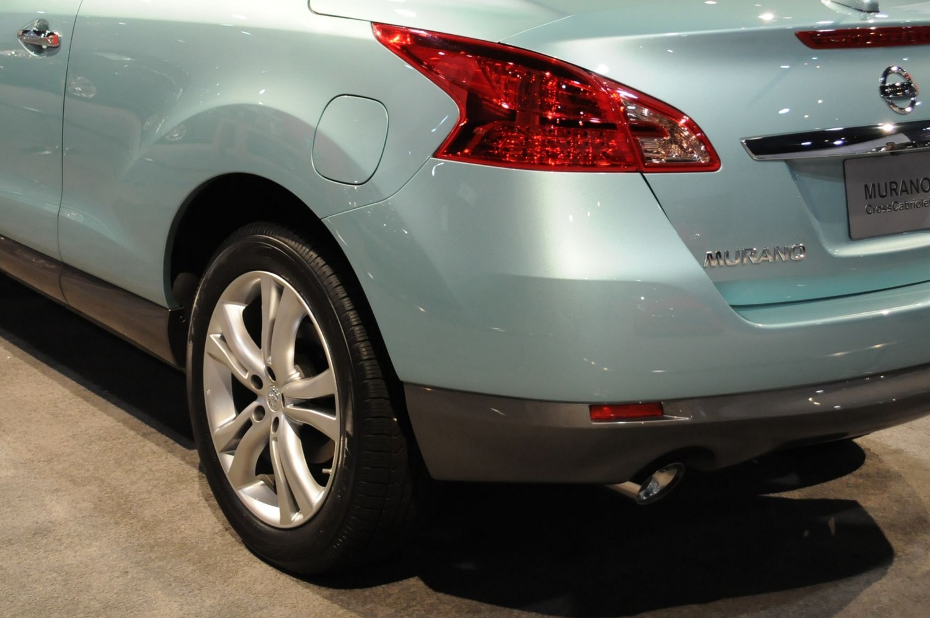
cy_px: 124
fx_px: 1677
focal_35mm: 65
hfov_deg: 31.0
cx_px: 434
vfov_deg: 20.6
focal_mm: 26
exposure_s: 1/80
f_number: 4.5
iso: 800
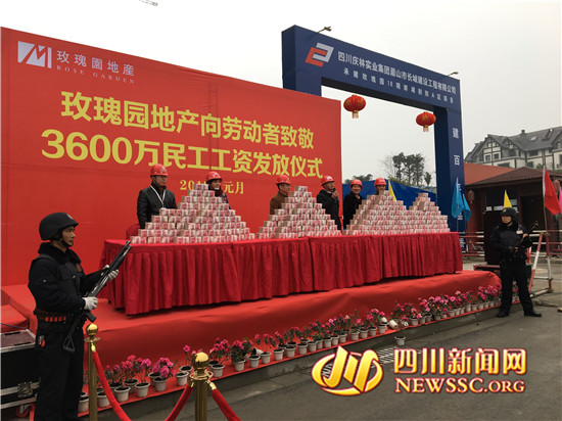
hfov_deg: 61.7
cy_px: 210
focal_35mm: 29
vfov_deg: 48.2
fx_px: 471
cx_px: 281
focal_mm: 4.15
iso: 25
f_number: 2.2
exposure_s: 1/119
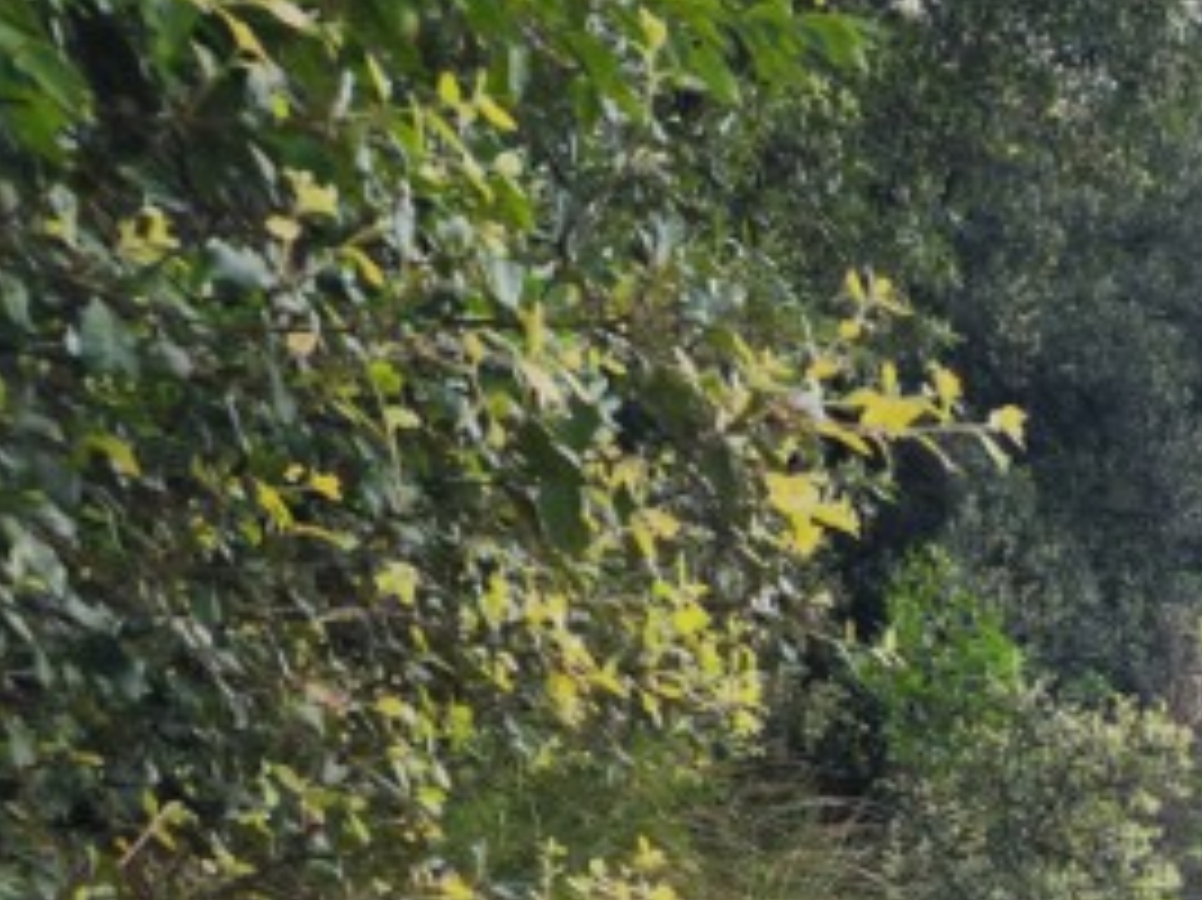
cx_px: 1562
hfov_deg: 24.6
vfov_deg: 18.9
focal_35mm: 69
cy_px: 1323
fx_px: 2395
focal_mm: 6.4
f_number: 1.8
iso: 20
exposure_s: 1/180
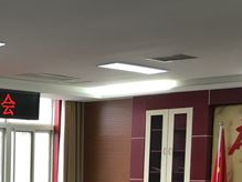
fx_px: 594
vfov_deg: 16.7
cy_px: 215
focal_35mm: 85
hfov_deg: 20.4
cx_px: -97
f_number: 2.2
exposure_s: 1/33
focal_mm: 4.15
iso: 80
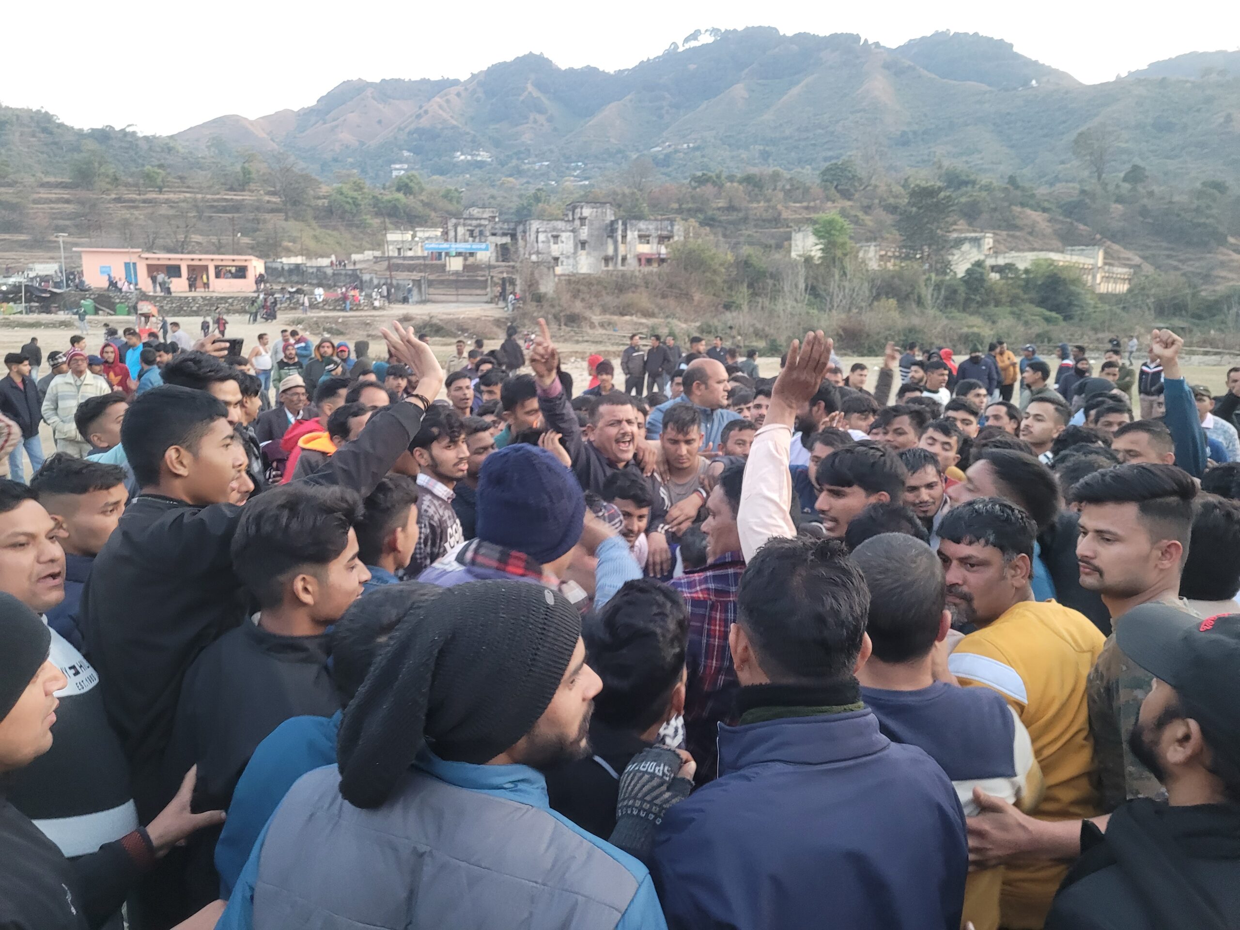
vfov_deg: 53.1
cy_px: 465
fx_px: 931
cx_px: 620
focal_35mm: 26
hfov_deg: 67.3
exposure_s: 1/50
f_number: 1.8
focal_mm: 5.4
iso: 400
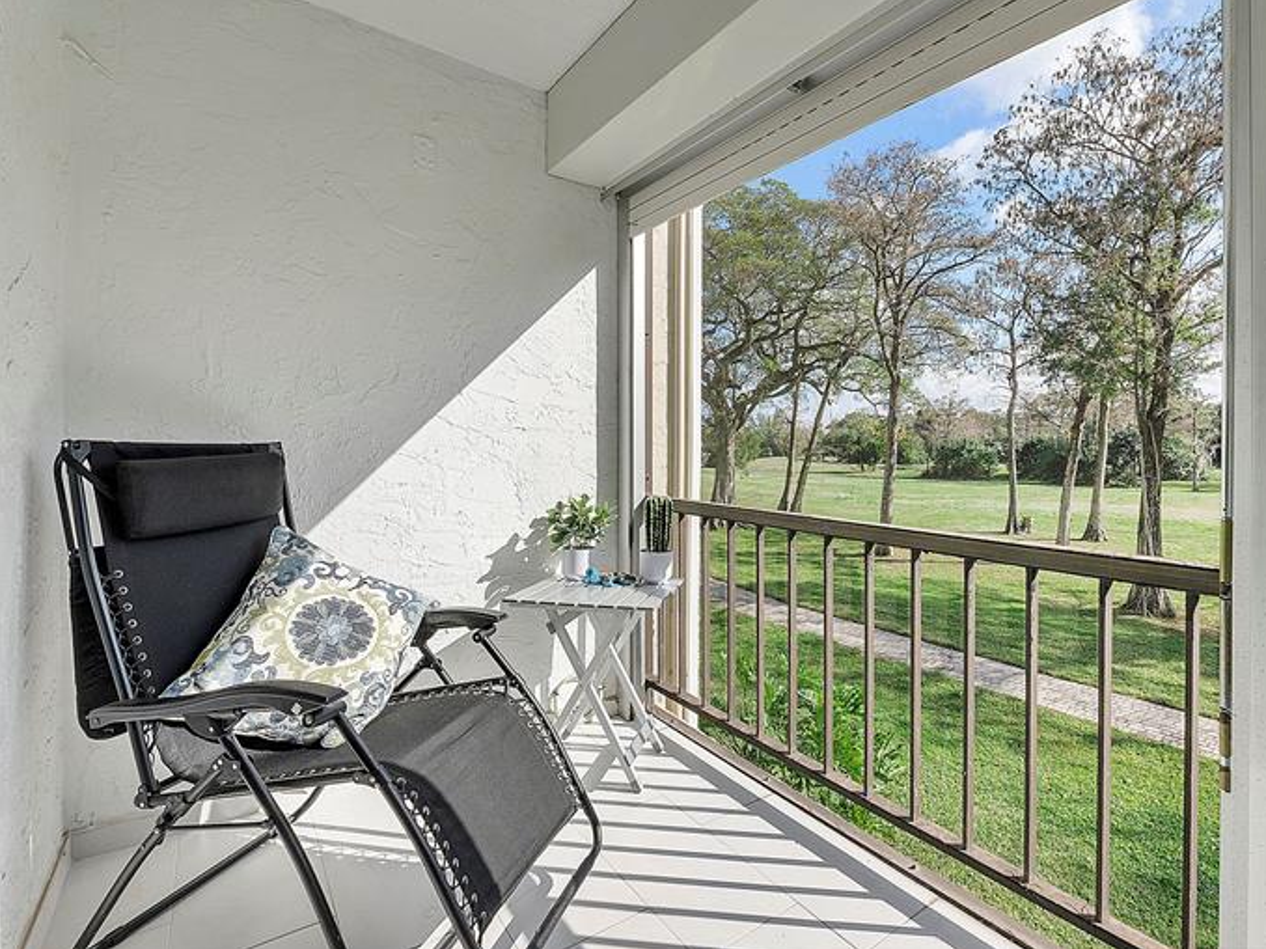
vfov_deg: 74.7
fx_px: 622
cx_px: 727
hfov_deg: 90.4
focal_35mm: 17
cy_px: 458
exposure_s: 1/500
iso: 250
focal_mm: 10
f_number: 8
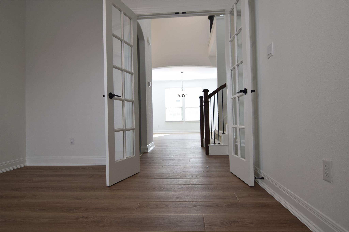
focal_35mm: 21
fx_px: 204
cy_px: 116
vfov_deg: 59.5
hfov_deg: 81.2
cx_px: 174
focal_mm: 14
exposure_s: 1/100
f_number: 5
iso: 400
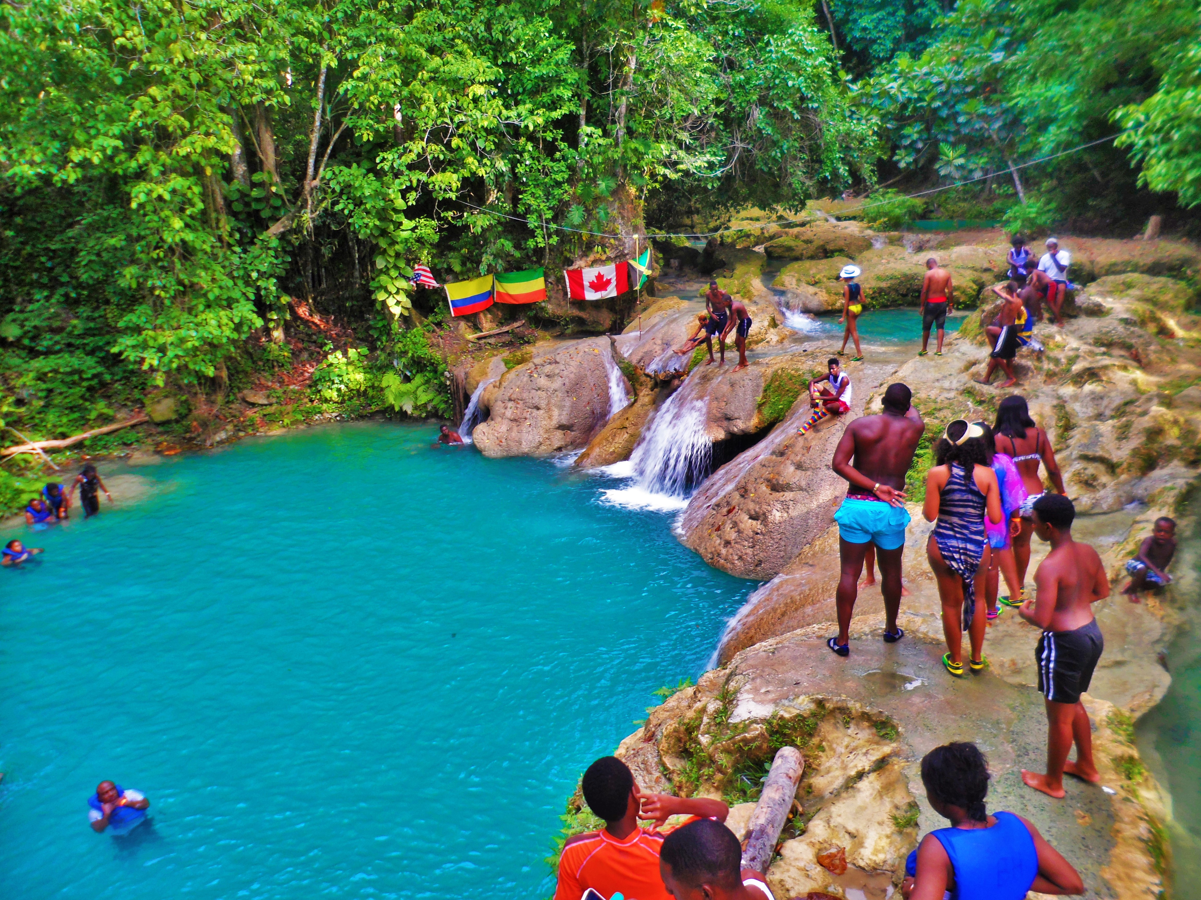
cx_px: 600
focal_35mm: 26
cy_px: 450
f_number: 3.3
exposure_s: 1/45
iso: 80
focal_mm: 4.9
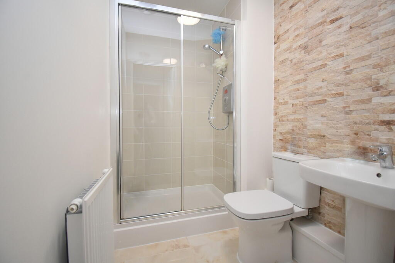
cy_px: 132
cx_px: 198
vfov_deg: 77.3
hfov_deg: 100.4
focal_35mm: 15
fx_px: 165
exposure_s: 1/160
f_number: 4.5
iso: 800
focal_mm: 10
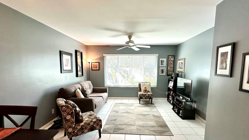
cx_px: 127
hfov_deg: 92.6
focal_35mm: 18
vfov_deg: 60.7
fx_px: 119
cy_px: 81
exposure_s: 1/120
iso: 200
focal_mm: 2.22
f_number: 2.2
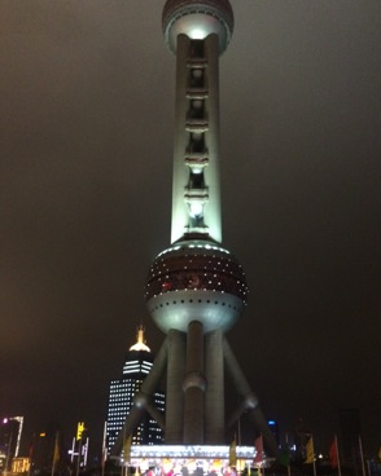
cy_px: 270
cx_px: 192
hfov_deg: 42.2
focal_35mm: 35
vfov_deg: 51.4
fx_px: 494
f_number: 2.2
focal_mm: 4.12
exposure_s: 1/20
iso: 320
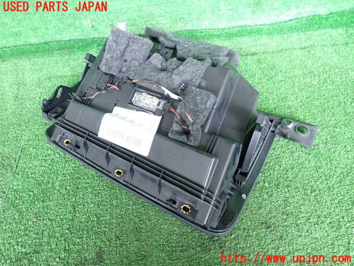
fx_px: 256
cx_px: 177
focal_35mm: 25
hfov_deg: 69.4
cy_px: 133
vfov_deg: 54.9
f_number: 2
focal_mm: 4.5
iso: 800
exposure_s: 1/25
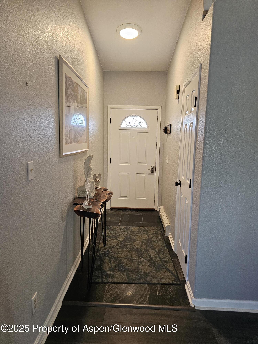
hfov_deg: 58.9
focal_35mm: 23
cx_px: 129
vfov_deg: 73.9
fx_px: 229
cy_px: 172
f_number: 1.7
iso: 320
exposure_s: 1/120
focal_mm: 6.3
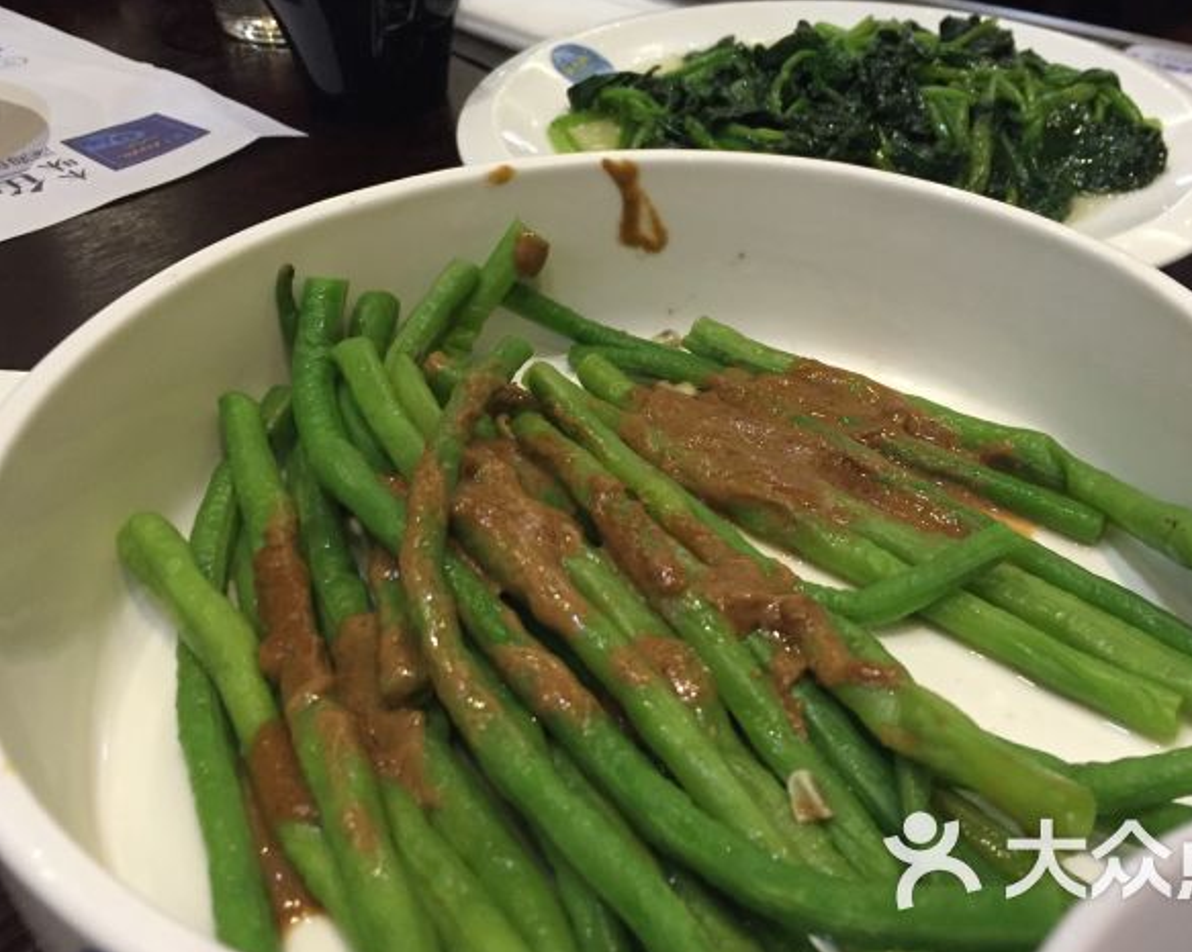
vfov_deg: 43.3
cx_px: 681
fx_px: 1199
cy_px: 430
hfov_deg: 52.7
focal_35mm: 34
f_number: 2.2
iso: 200
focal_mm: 4.15
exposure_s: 1/33
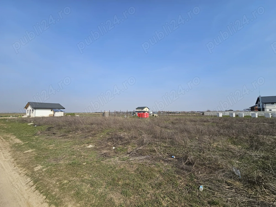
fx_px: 104
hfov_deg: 106.2
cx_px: 138
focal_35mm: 13
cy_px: 104
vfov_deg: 89.9
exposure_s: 1/2985
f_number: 2.2
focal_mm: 2.2
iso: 50
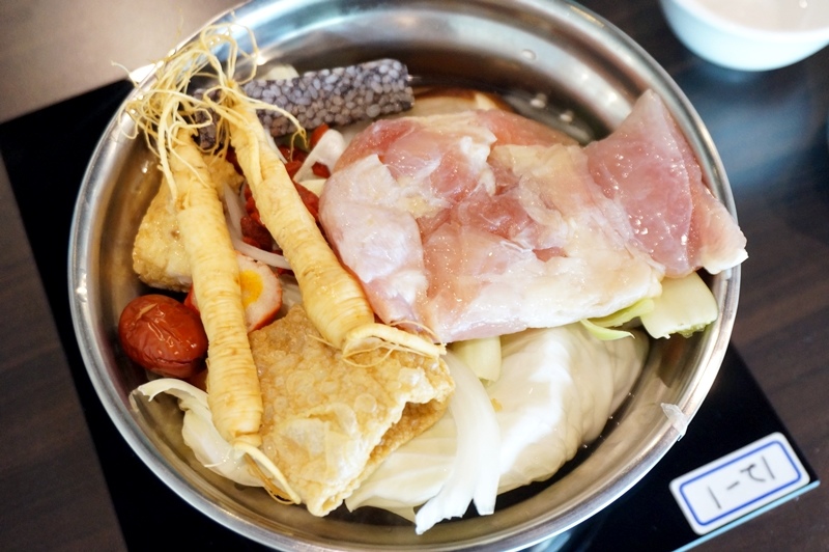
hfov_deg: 48.0
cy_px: 276
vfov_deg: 33.0
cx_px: 414
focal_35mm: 40
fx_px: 932
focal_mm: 27
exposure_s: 1/60
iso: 1600
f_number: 4.5
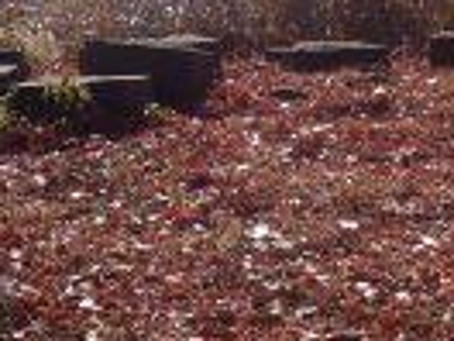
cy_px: -172
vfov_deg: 9.7
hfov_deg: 13.1
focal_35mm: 149
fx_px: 1954
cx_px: 41
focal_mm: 7.84
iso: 100
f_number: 4
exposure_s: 1/800
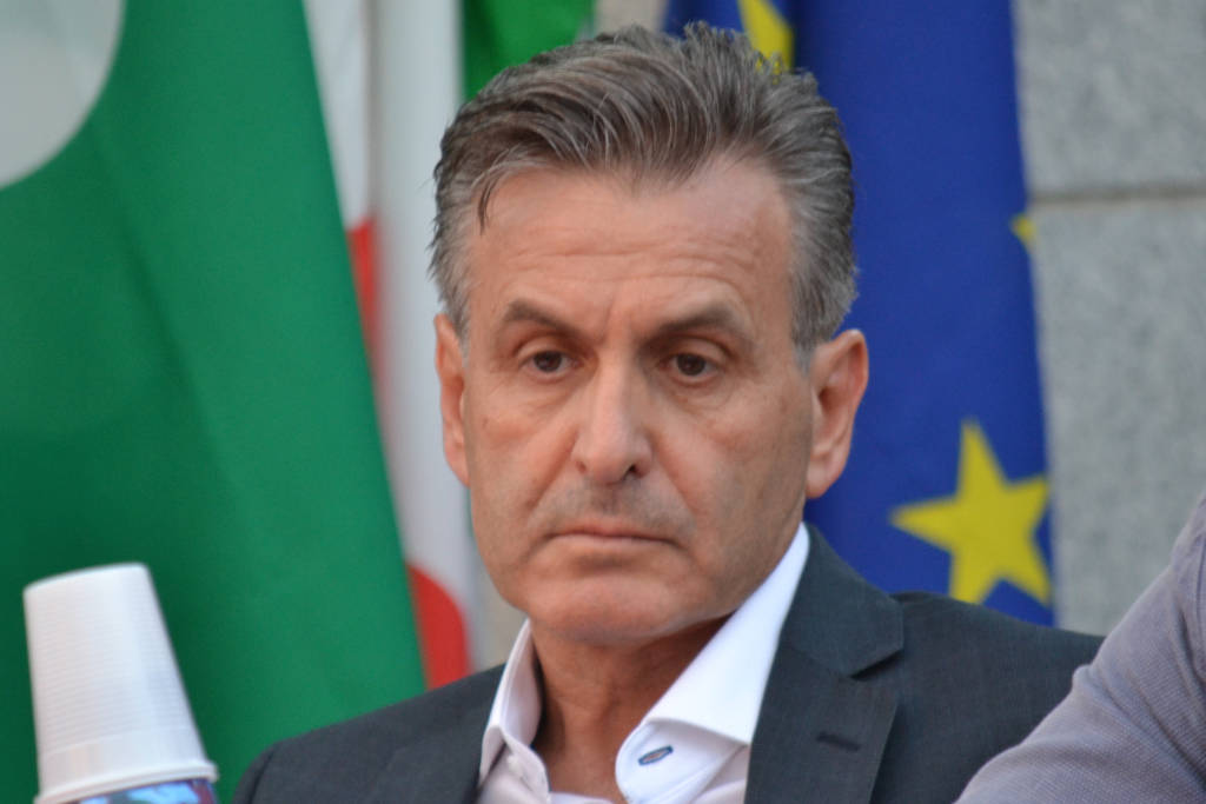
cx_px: 603
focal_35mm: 450
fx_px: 15076
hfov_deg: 4.6
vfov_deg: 3.1
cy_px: 402
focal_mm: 300
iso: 1250
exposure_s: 1/125
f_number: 5.6
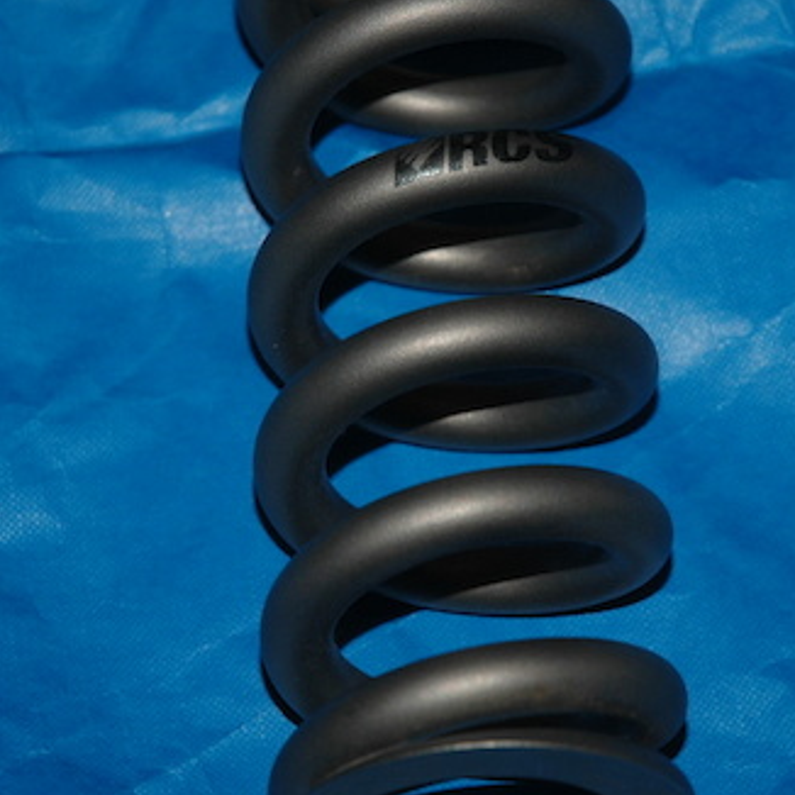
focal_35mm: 219
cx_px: 427
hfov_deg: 8.0
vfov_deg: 8.0
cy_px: 369
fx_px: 5690
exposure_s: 1/60
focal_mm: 70
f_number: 4.5
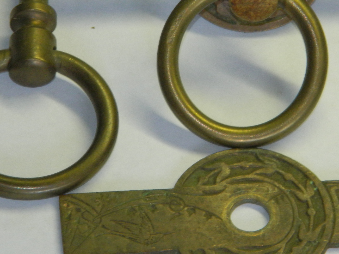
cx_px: 254
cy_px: 52
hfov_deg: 4.9
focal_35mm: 406
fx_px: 3976
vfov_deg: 3.7
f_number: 5.4
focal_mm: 39.7
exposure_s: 1/40
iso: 200
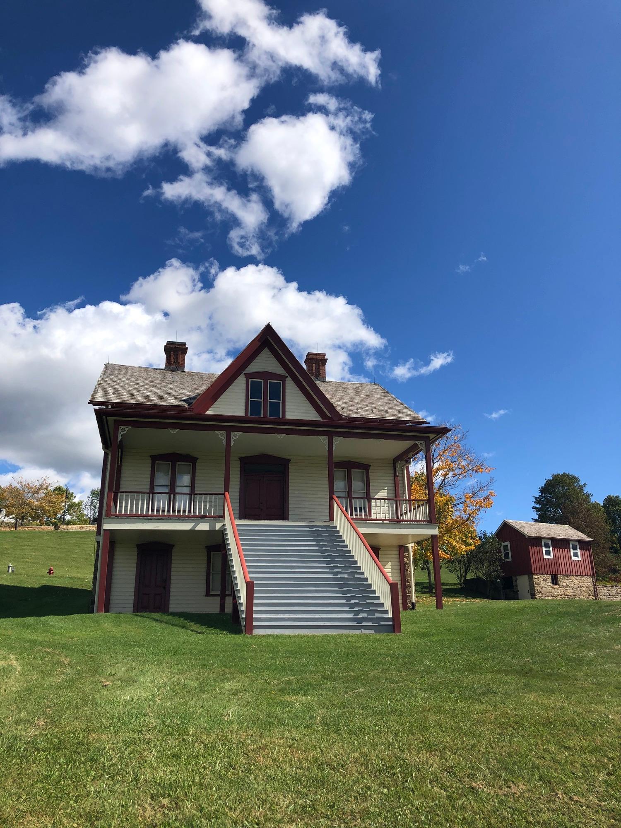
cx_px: 310
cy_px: 414
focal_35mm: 28
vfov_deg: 63.4
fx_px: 670
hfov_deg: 49.7
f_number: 1.8
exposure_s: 1/2404
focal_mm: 3.99
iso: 20
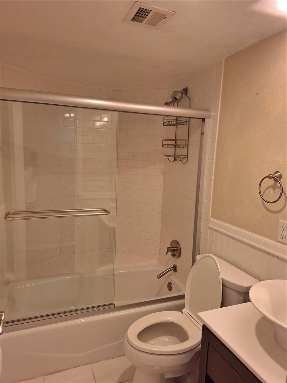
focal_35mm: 23
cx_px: 144
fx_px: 254
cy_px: 192
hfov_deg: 58.9
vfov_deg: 73.9
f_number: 1.8
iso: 100
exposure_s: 1/40
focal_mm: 5.54
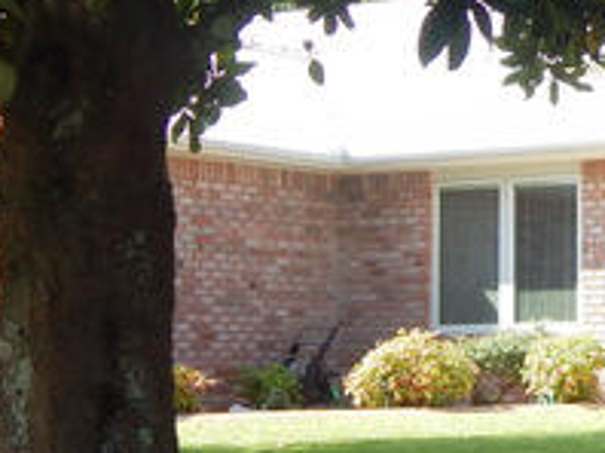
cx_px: 767
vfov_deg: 12.0
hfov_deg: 15.3
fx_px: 2147
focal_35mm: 123
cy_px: 248
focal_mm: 6.8
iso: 125
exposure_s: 1/250
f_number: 3.4
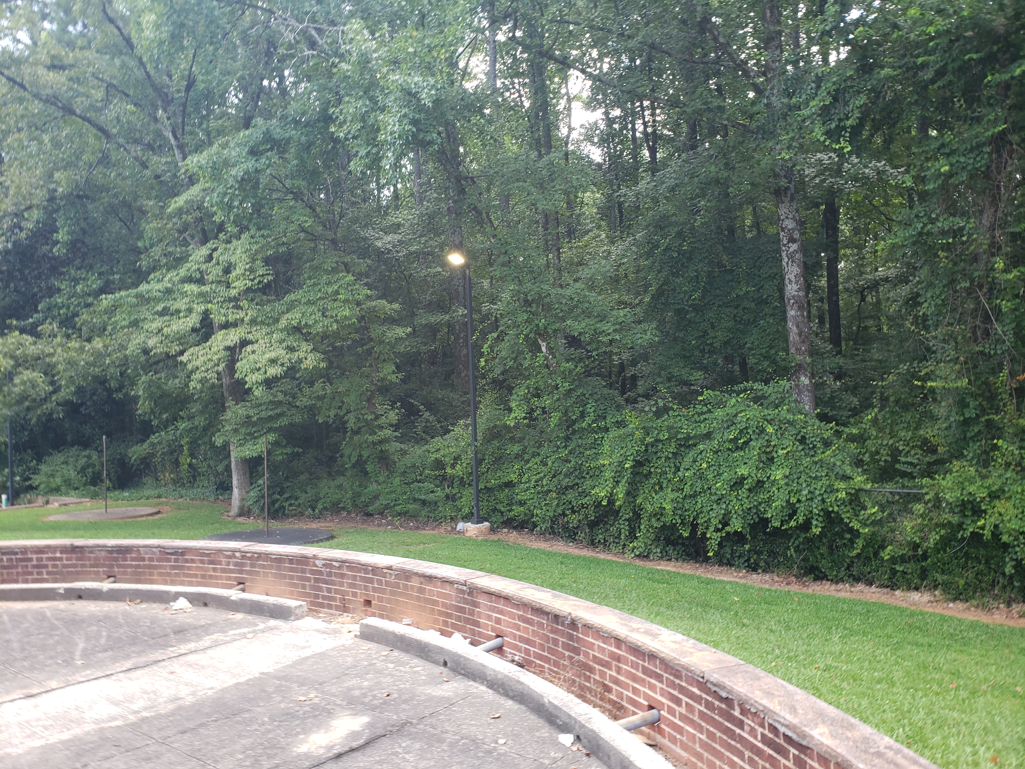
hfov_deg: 67.3
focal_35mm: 26
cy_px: 384
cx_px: 512
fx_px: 770
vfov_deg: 53.1
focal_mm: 4.3
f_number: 2.4
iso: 80
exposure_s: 1/120
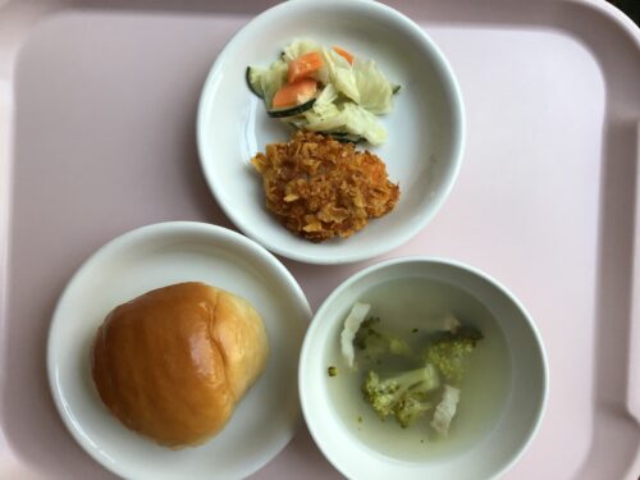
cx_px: 320
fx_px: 573
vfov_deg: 45.4
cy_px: 240
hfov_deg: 58.4
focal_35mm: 31
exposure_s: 1/120
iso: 32
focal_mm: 3.3
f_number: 2.4
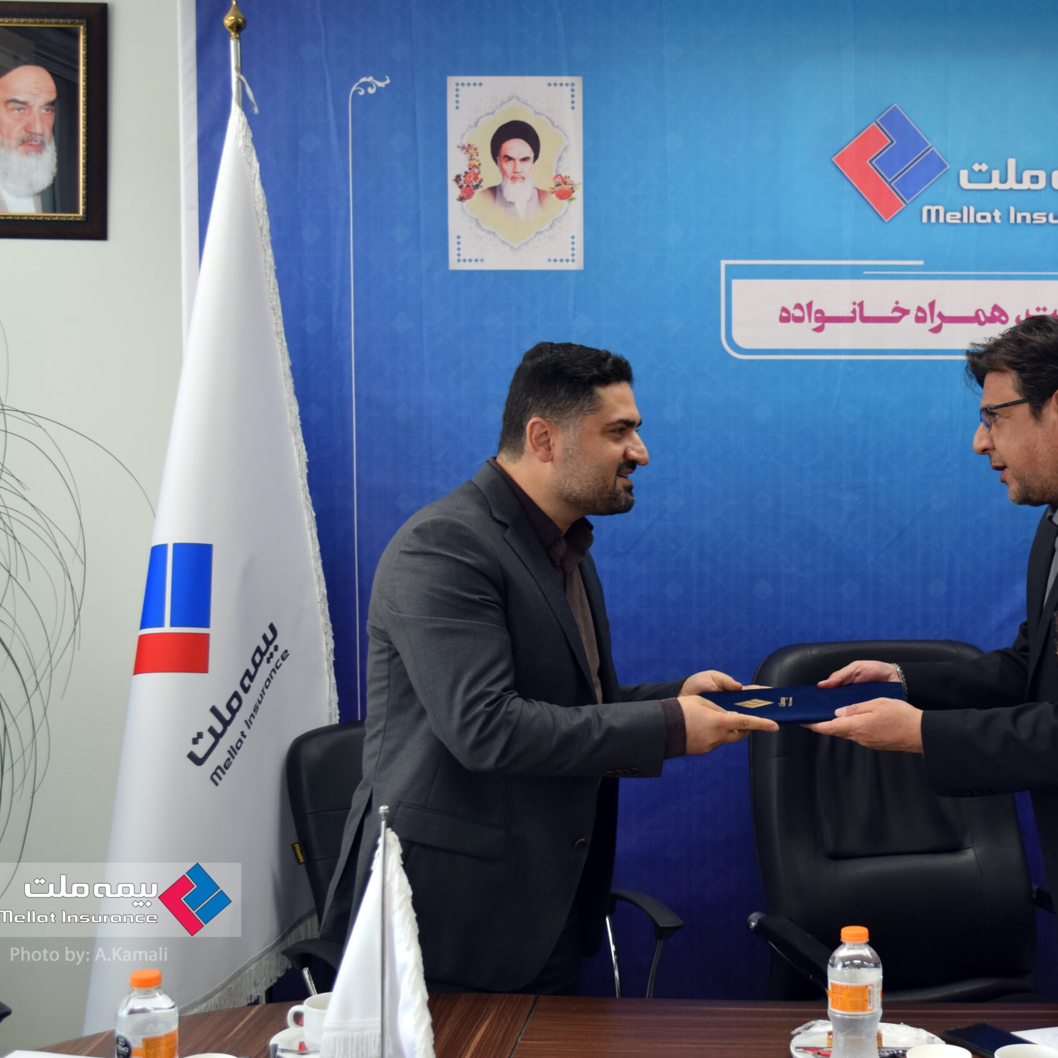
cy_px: 525
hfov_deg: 31.1
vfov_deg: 31.6
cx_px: 790
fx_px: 1867
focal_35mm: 54
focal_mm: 28
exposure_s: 1/60
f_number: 4.5
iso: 560
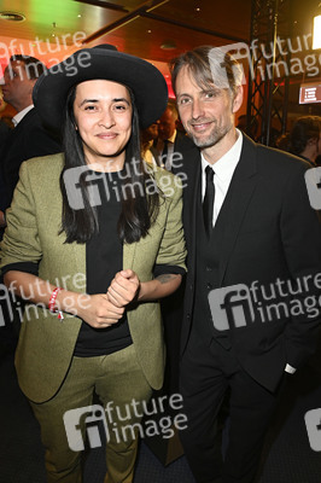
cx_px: 160
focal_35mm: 24
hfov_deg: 53.1
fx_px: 322
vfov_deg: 73.8
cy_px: 242
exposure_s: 1/25
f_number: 5.6
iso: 3200
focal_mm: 24
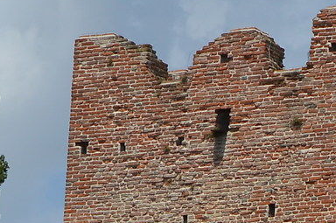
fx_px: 4811
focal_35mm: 516
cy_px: 509
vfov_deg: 2.6
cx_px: 658
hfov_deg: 4.0
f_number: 9
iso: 100
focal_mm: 55
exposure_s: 1/640
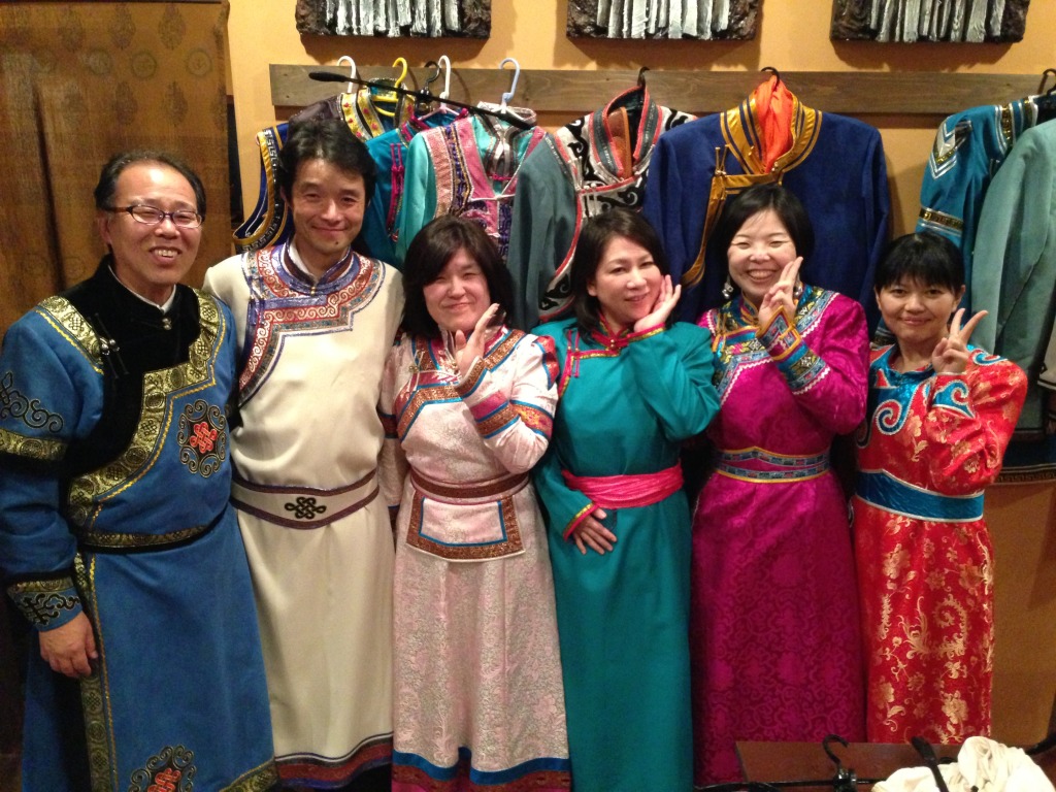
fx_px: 1007
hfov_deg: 55.4
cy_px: 396
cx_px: 528
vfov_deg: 42.9
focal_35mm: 33
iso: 640
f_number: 2.4
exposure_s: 1/15
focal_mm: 4.13
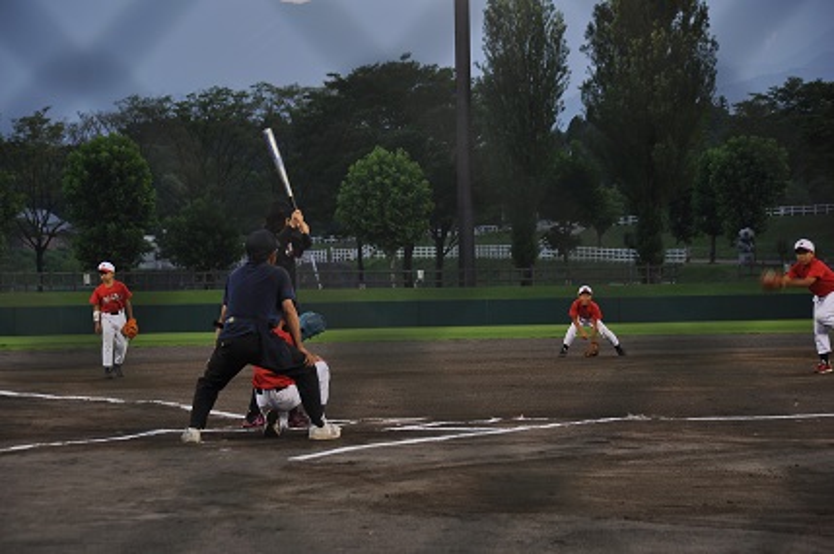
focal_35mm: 112
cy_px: 277
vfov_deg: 12.1
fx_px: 2603
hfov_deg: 18.2
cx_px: 417
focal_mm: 75
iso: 200
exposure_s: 1/30
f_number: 5
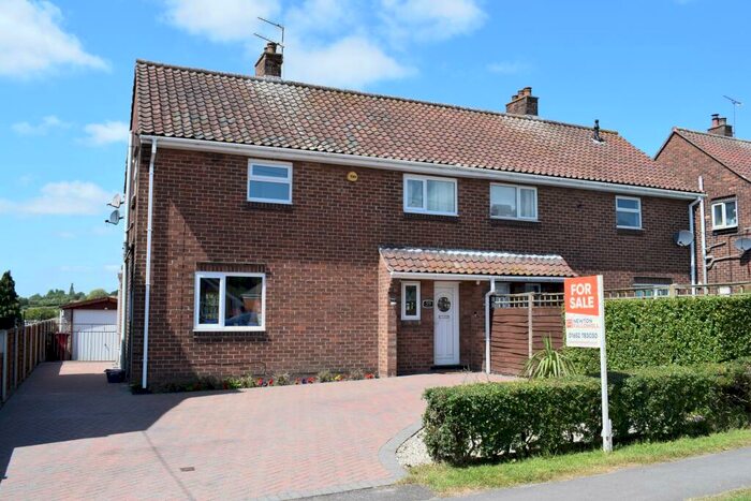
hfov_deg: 67.4
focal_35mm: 27
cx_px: 376
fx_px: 563
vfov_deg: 47.9
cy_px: 250
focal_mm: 18
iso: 200
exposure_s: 1/320
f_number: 9
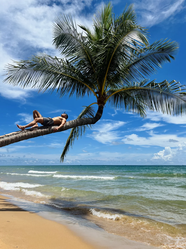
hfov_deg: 53.1
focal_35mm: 26
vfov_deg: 67.3
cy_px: 124
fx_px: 186
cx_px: 93
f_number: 1.6
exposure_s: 1/5952
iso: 50
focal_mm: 5.96
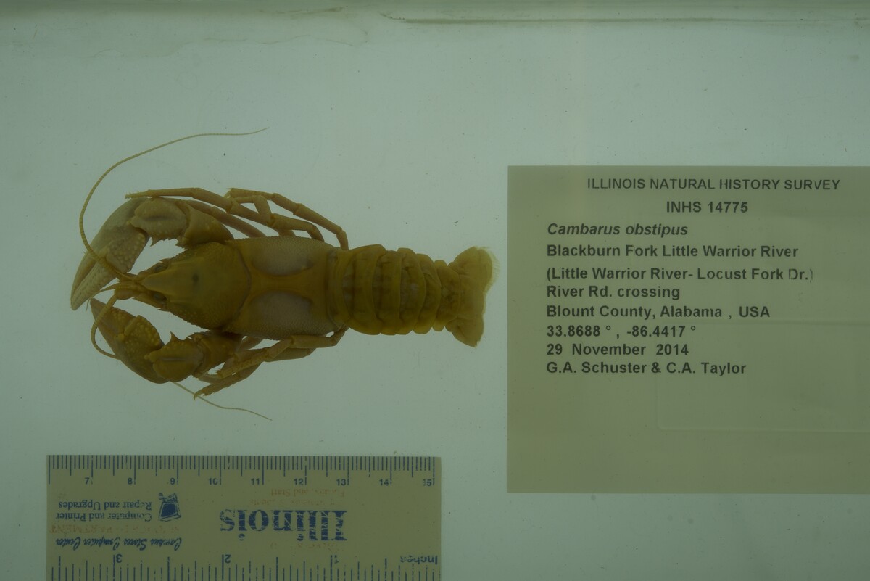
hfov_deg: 33.4
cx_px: 435
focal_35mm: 60
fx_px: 1450
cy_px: 290
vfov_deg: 22.6
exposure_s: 1/160
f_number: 10
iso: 100
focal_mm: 60
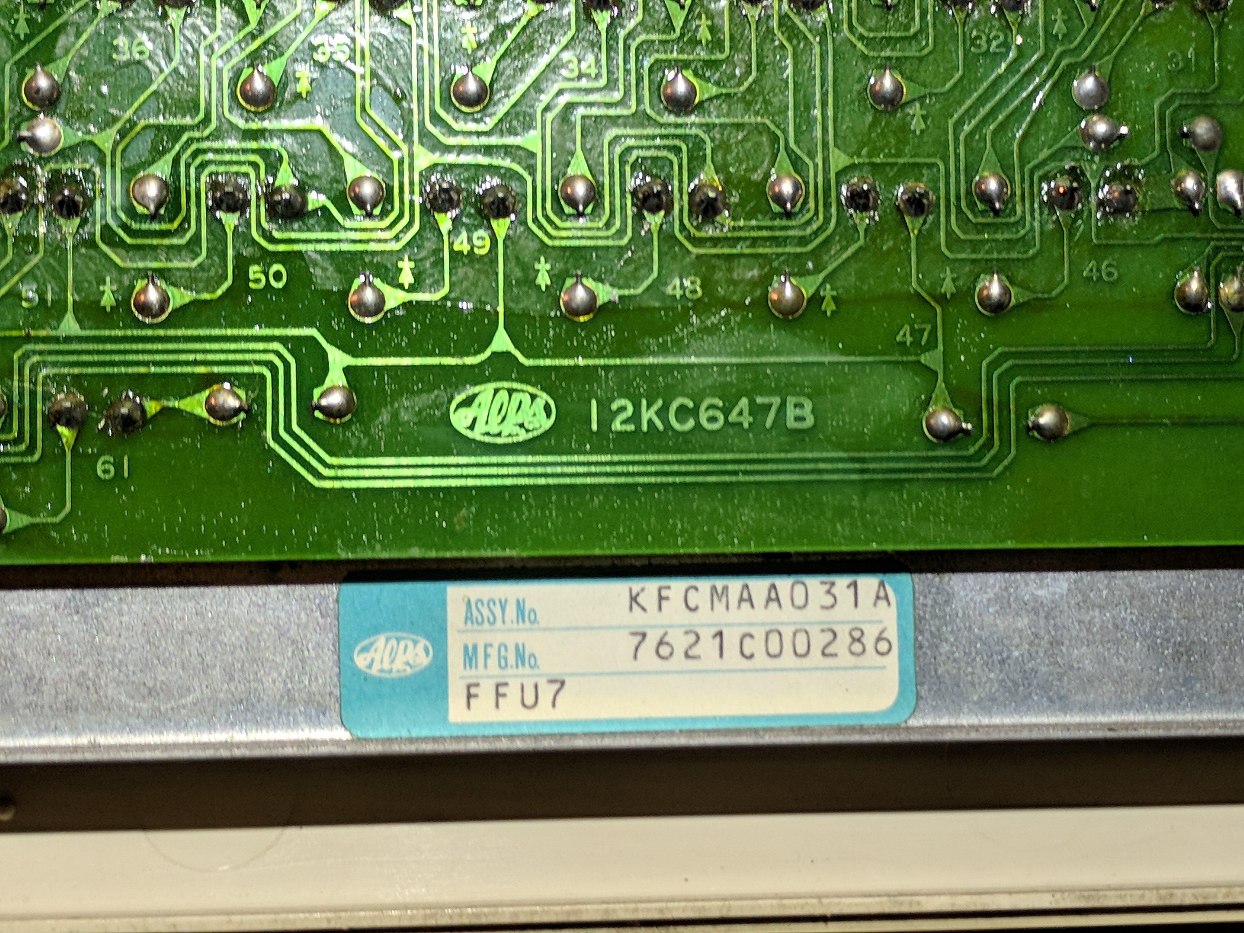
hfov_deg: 67.3
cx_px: 622
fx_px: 934
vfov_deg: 53.1
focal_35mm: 26
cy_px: 466
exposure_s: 1/50
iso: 174
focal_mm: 4.67
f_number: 2
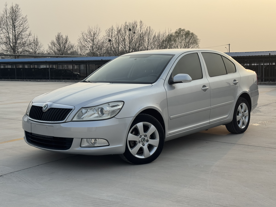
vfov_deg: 30.3
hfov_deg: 39.7
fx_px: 383
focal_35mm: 48
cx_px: 138
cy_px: 104
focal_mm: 6.76
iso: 64
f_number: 1.78
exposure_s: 1/2959
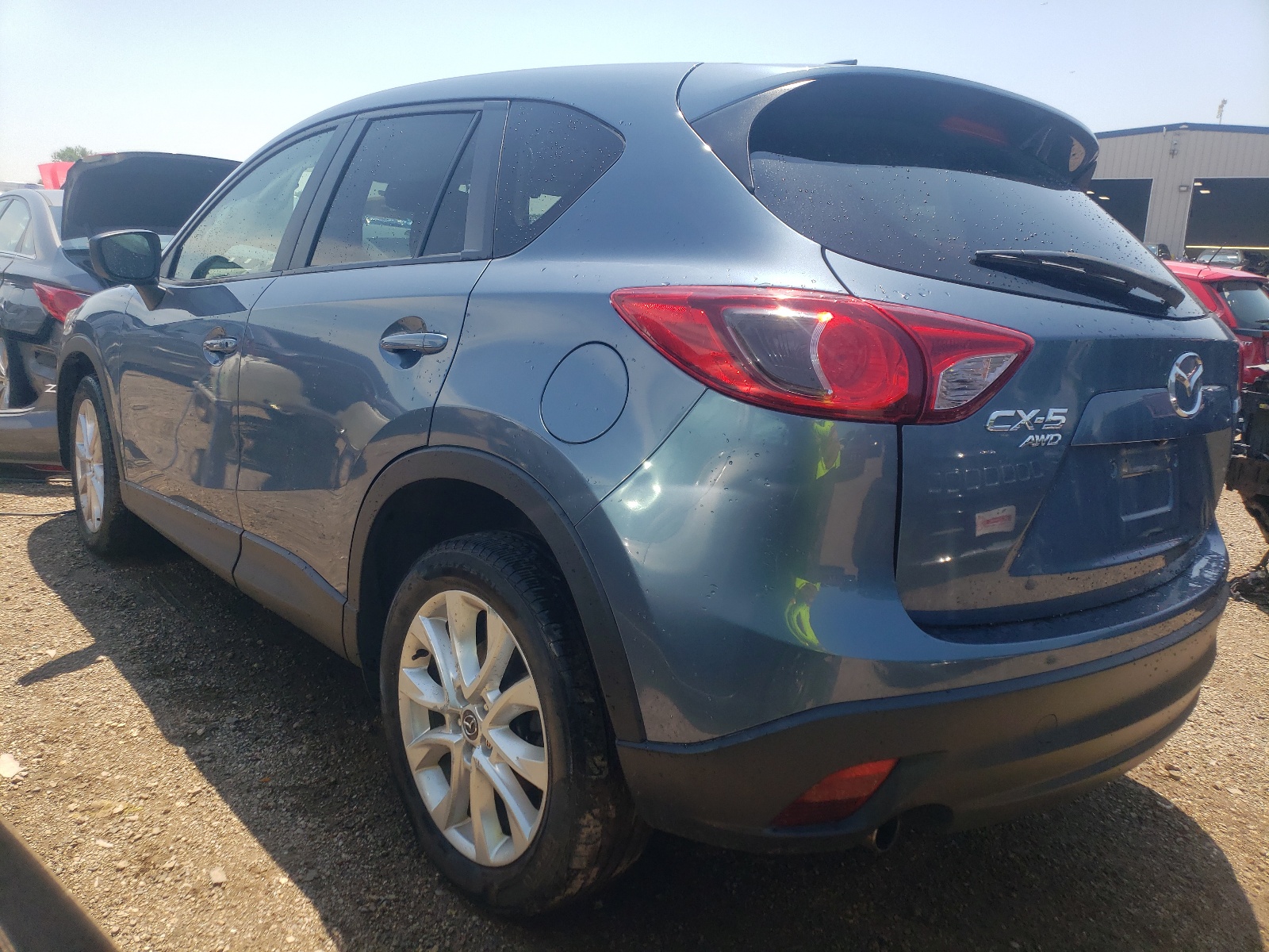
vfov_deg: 53.1
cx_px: 634
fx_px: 953
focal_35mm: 26
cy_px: 476
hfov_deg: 67.3
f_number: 1.5
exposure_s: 1/2000
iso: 50
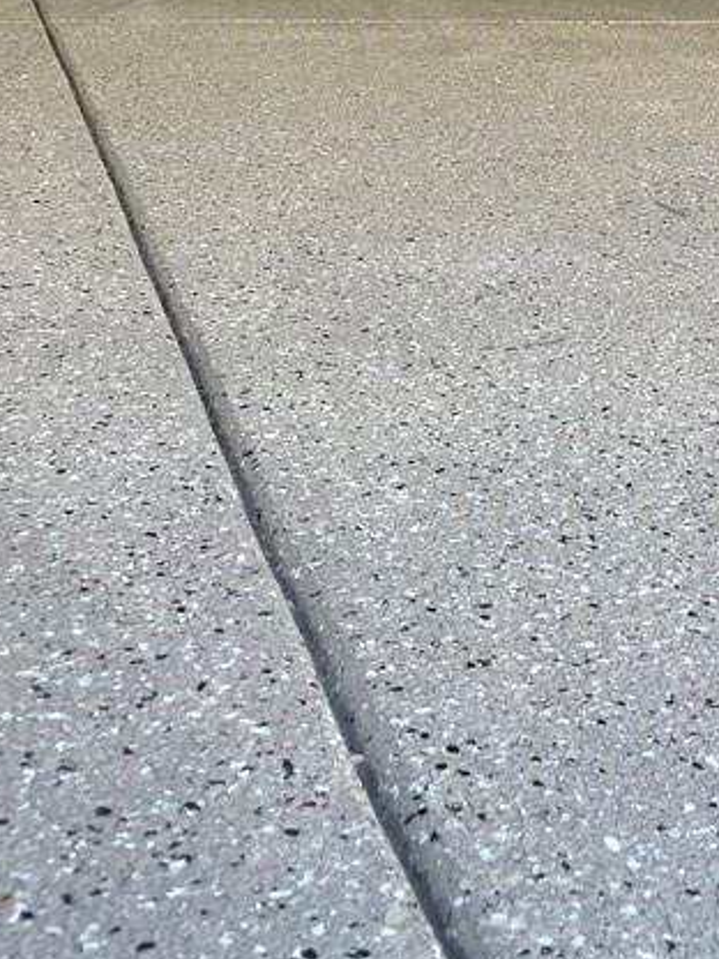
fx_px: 1772
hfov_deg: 22.0
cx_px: 737
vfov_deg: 27.9
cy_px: -62
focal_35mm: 64
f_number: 1.6
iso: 40
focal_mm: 4.2
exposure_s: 1/203
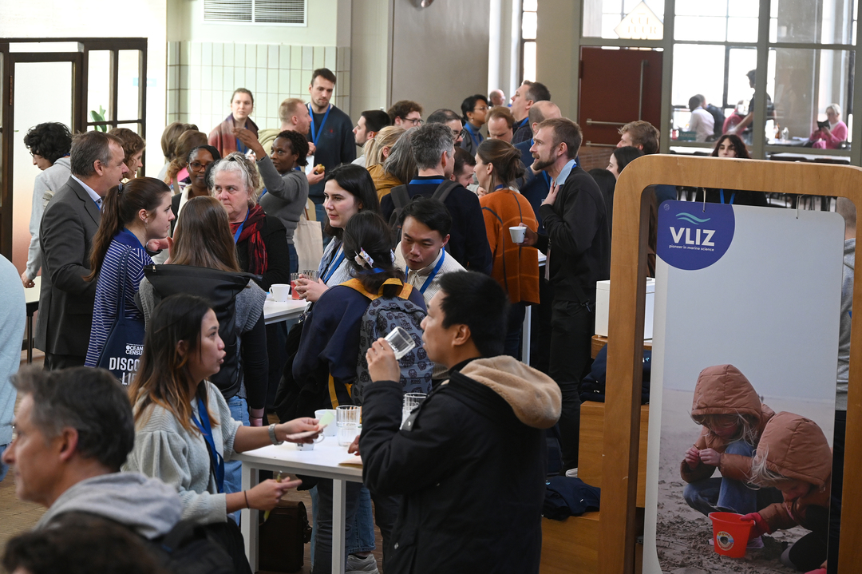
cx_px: 431
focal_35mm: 86
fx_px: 2058
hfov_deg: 23.7
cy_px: 287
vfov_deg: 15.9
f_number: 6.3
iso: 2500
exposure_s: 1/125
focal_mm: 86
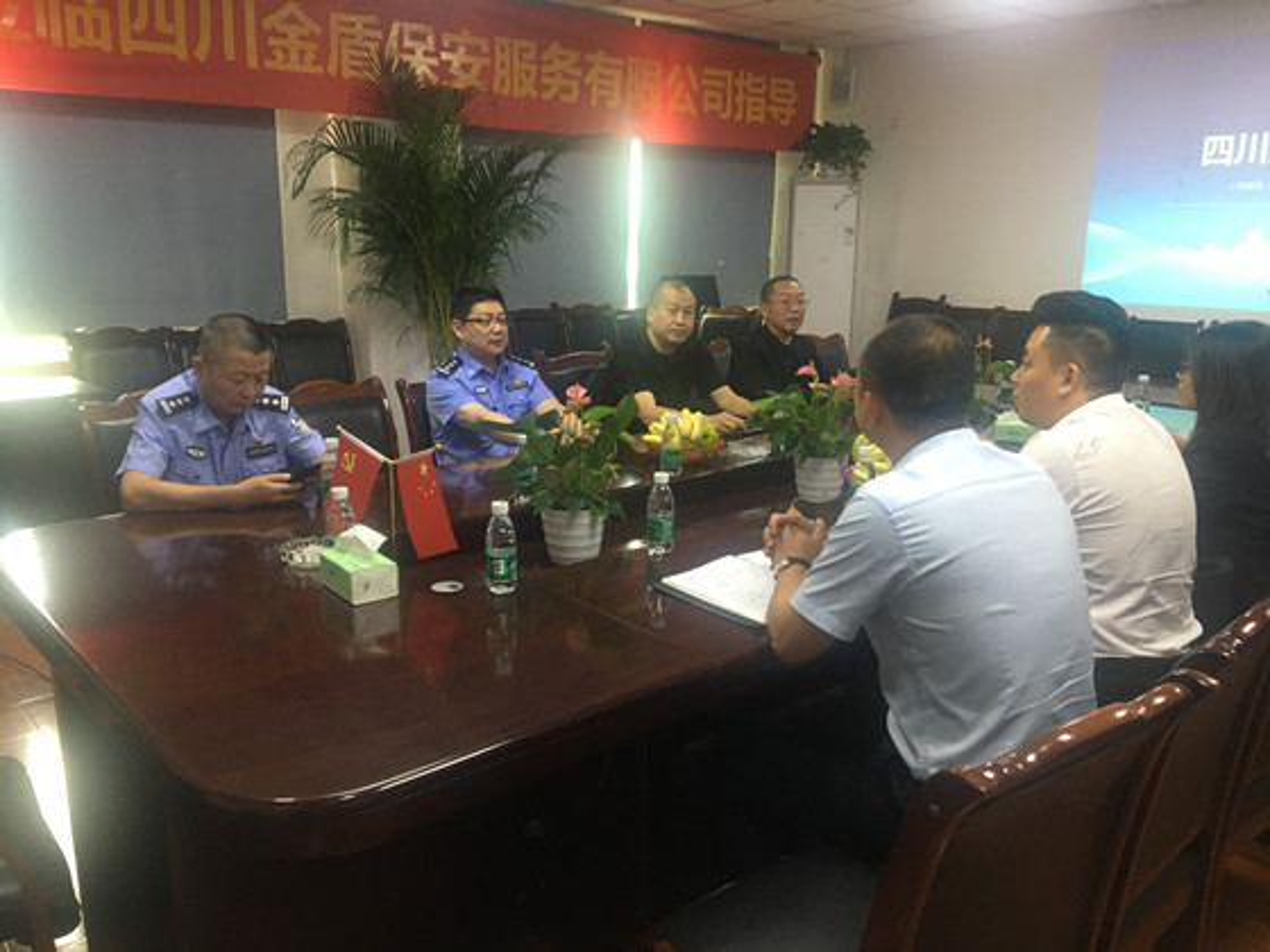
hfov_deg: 61.7
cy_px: 476
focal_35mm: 29
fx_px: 1064
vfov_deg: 48.2
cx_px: 635
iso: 125
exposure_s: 1/33
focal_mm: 4.15
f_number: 2.2
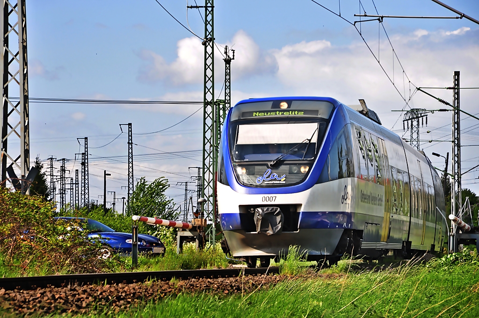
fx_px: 2492
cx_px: 240
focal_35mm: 188
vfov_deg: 7.3
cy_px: 159
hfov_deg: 11.0
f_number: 11
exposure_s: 1/250
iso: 320
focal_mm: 125
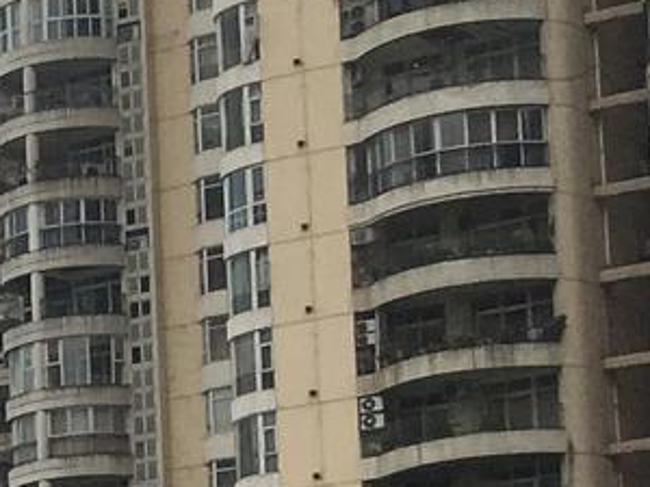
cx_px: -1497
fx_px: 3718
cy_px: 853
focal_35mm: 198
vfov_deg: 7.3
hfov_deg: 8.1
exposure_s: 1/330
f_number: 2.2
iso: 25
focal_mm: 4.15
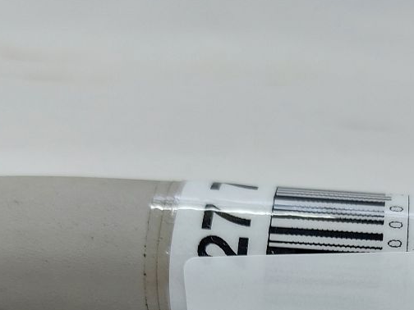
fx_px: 789
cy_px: 394
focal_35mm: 66
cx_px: 349
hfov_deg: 28.6
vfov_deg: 20.5
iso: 50
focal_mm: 5.23
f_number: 1.8
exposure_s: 1/50
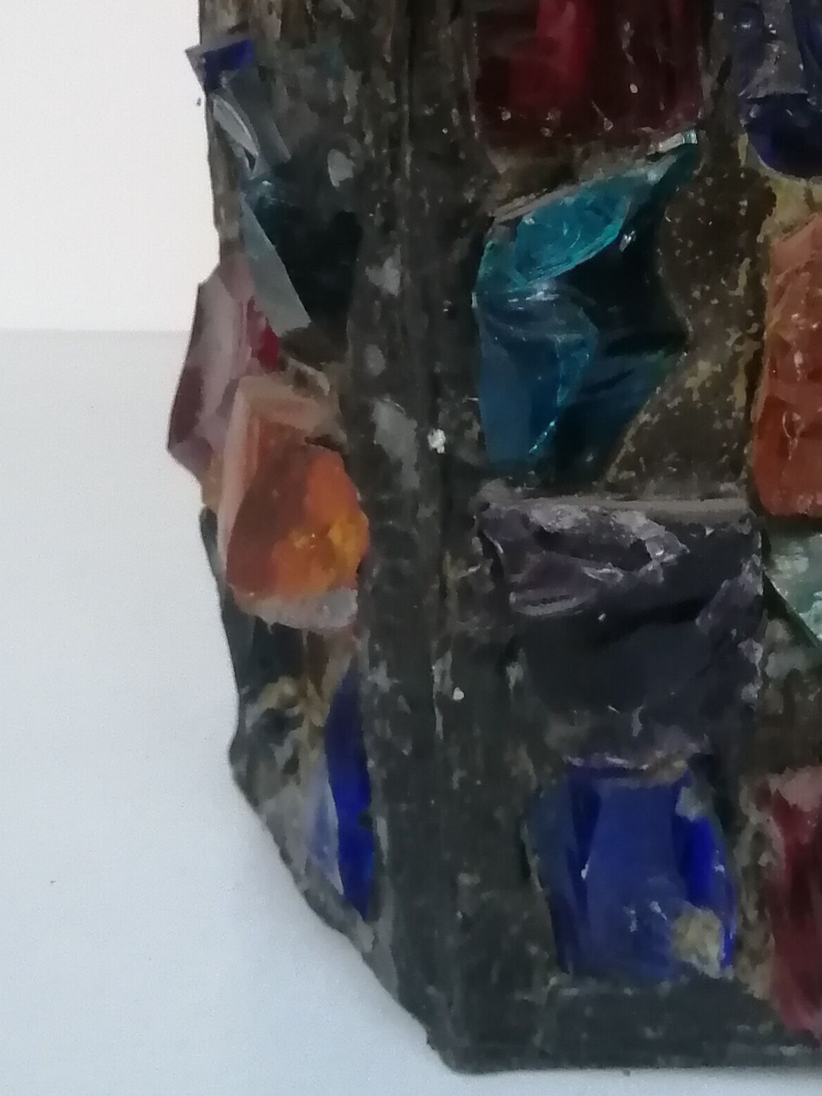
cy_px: -31
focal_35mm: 69
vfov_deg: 26.5
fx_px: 2185
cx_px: 774
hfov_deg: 20.8
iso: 400
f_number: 1.8
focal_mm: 3.6
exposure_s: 1/50
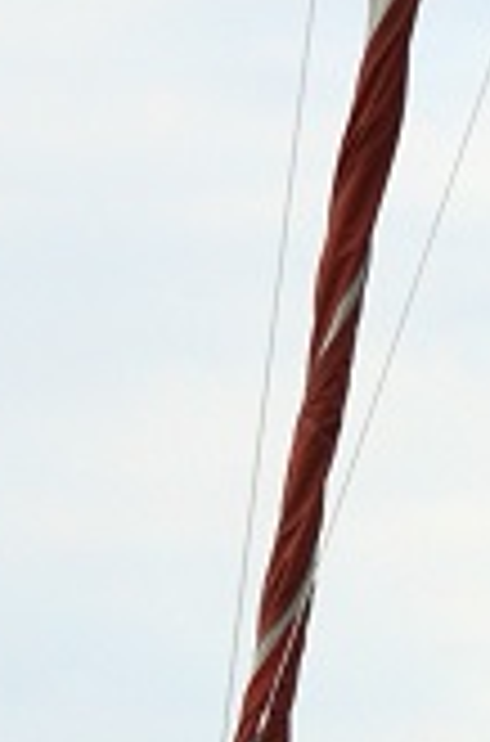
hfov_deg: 2.4
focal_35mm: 576
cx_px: 1065
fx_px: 11834
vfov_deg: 3.6
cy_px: 1374
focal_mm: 70
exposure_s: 1/6400
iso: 640
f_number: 4.5
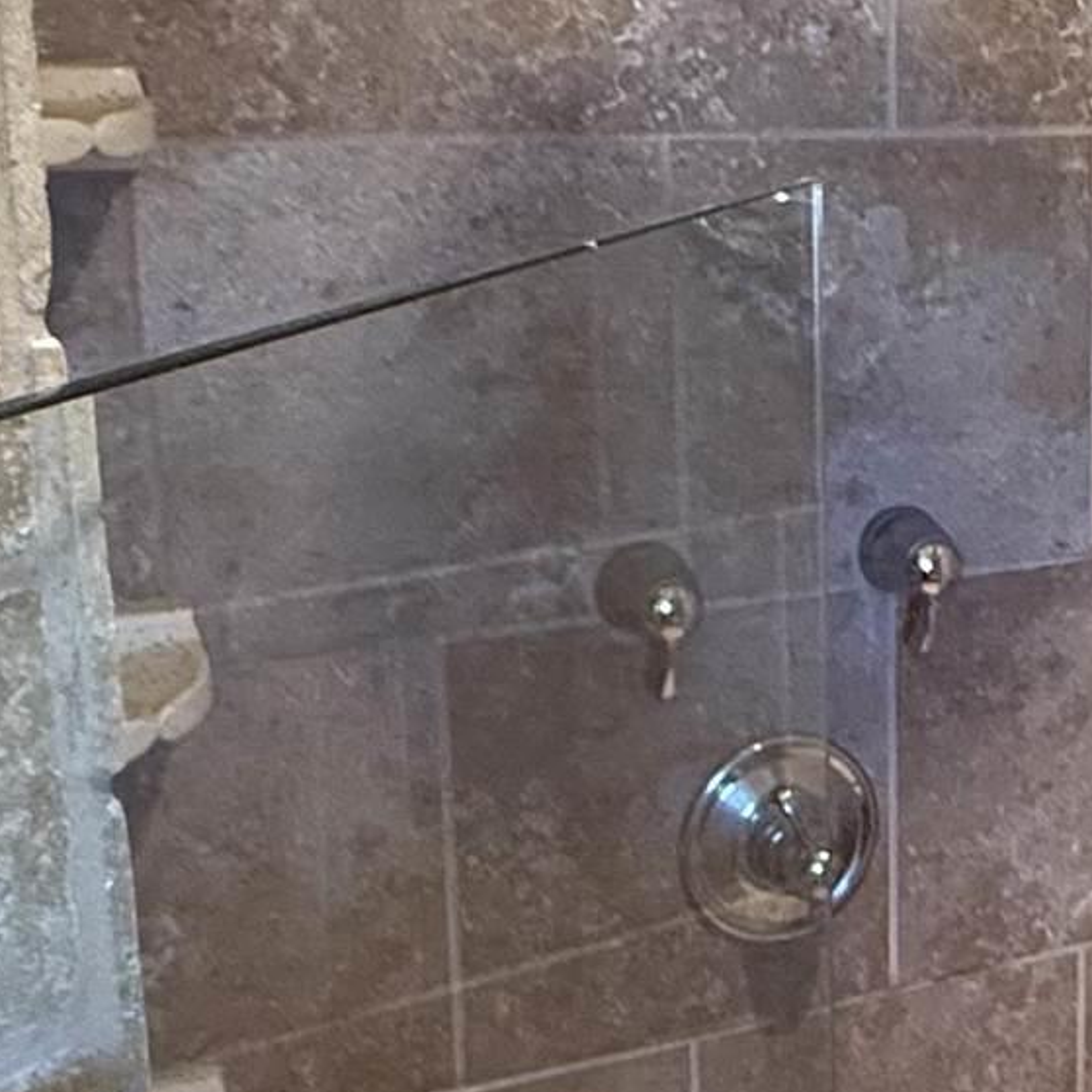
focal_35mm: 68
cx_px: 1364
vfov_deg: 25.4
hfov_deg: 22.9
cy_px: 527
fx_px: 2427
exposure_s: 1/60
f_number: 2.2
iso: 320
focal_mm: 2.22
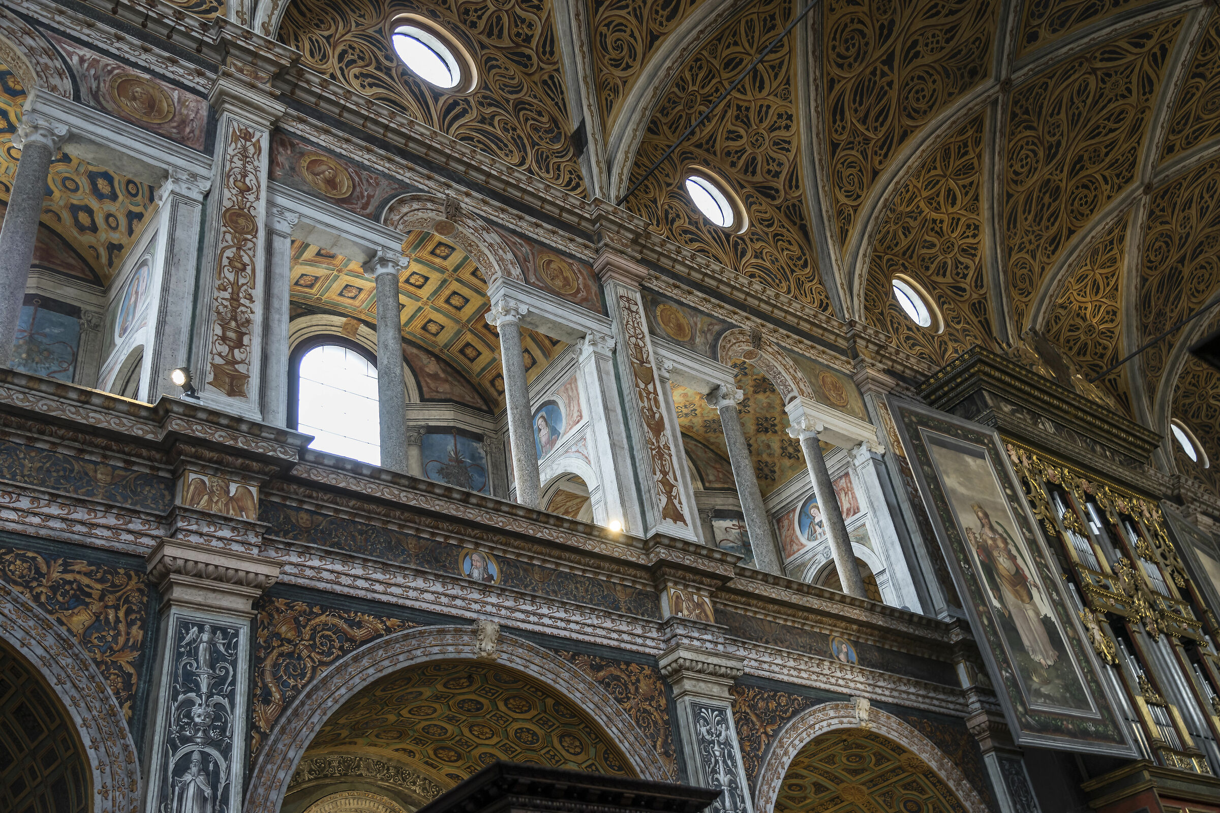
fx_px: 1084
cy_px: 406
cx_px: 610
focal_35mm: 32
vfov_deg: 41.1
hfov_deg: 58.7
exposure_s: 1/25
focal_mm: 32
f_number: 4
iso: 400
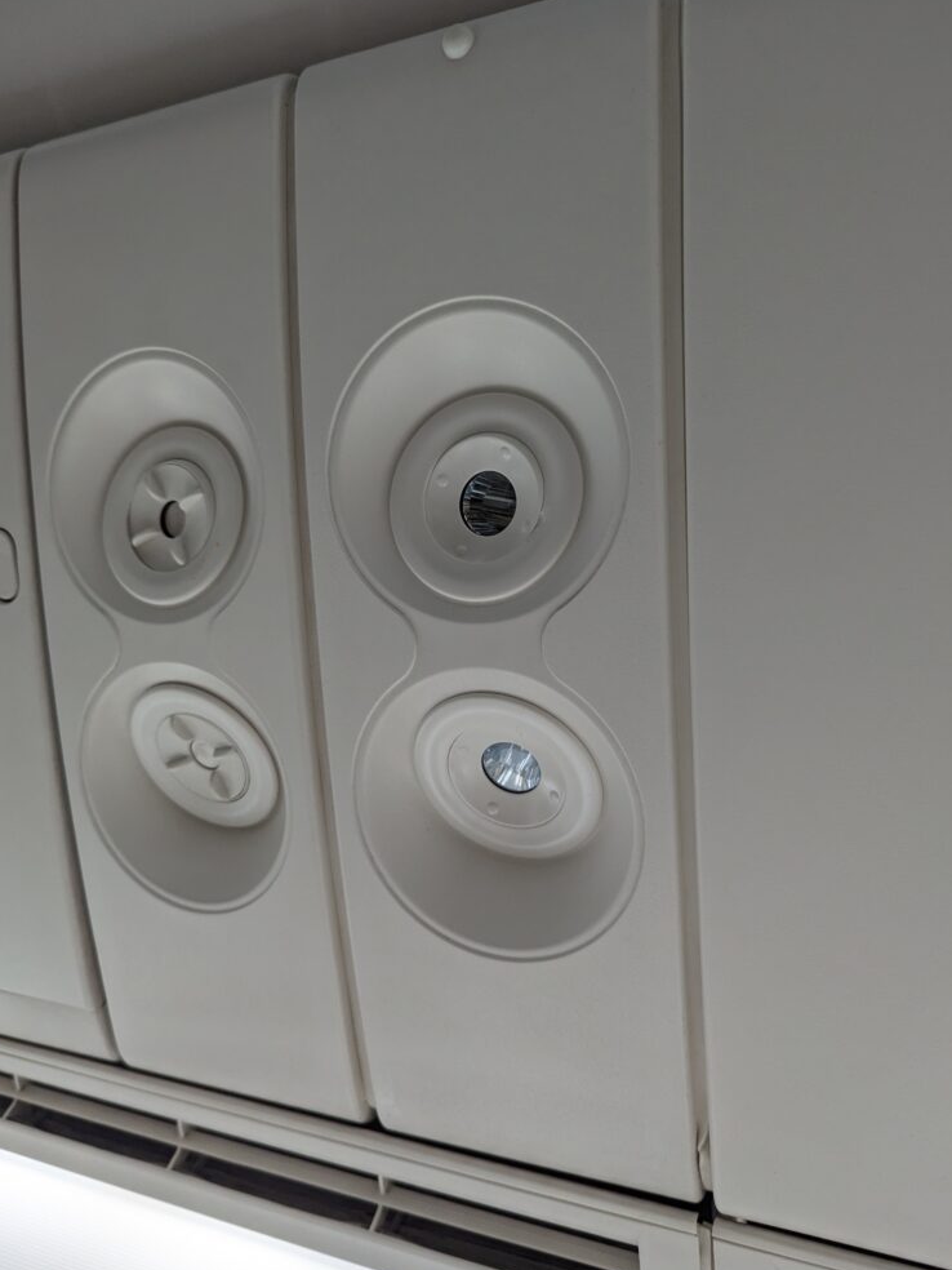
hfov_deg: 54.9
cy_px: 625
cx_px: 477
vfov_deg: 69.4
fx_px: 917
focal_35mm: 25
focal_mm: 6.81
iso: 401
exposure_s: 1/166
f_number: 1.85
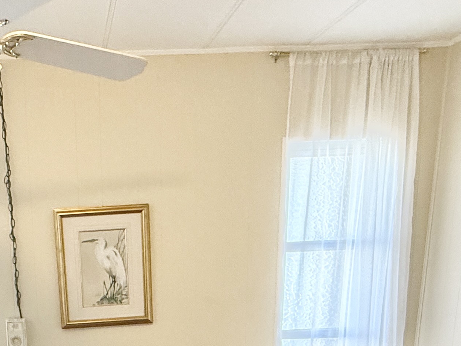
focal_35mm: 45
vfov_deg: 28.5
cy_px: 402
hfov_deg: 40.2
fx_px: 599
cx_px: 87
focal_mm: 2.22
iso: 320
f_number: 2.2
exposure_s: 1/120
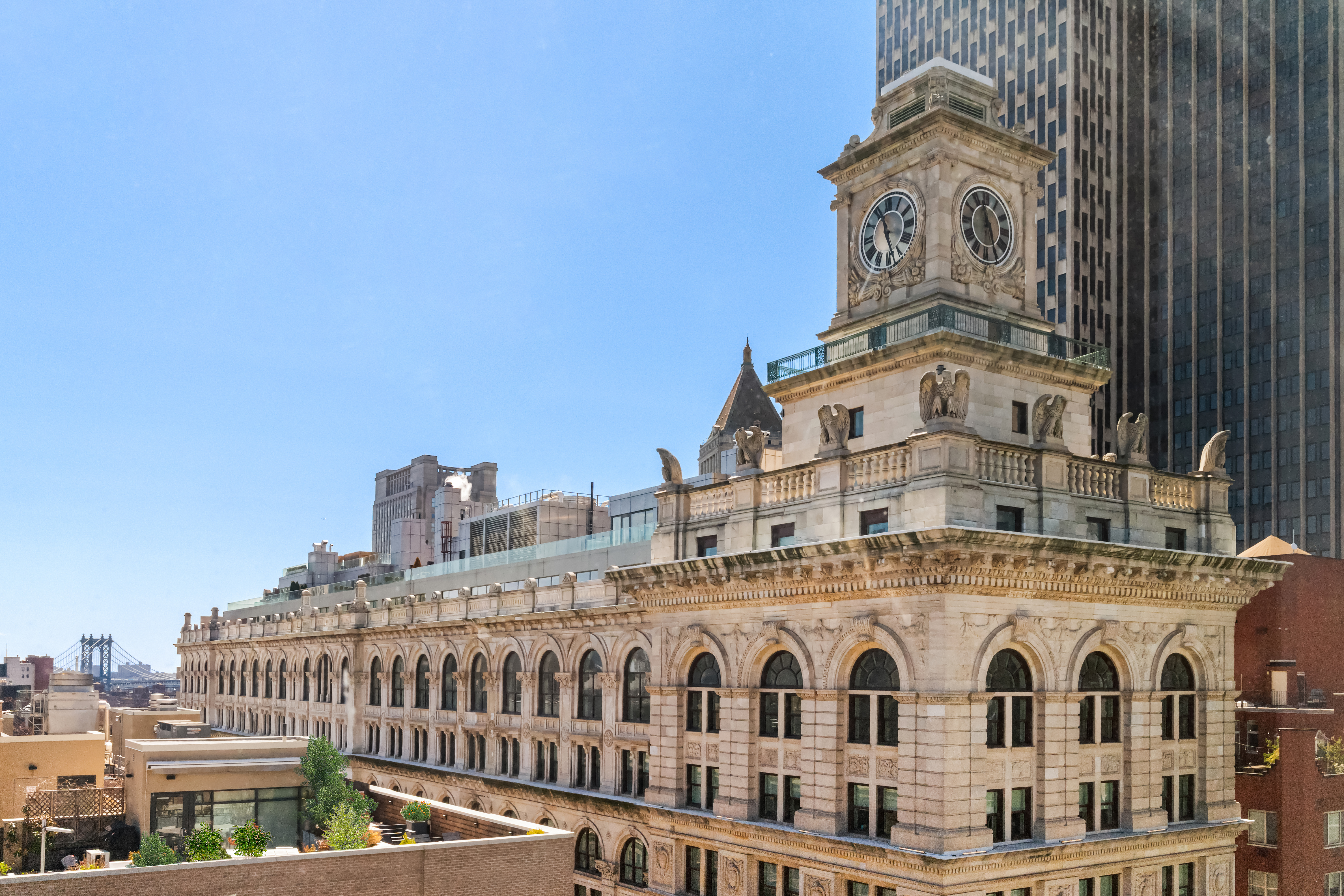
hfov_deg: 63.7
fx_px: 1083
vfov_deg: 45.0
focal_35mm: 29
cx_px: 672
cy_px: 448
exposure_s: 1/200
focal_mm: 29
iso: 500
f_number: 22
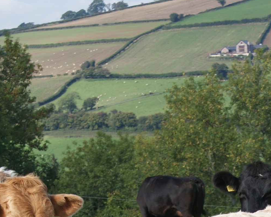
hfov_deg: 6.4
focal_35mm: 302
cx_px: 150
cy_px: 345
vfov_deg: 5.1
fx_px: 2421
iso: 100
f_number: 8
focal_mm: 55
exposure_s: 1/200
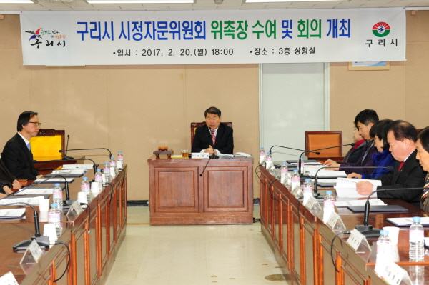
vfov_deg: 19.4
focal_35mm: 70
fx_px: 833
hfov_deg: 28.9
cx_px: 214
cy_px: 142
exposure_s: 1/60
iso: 1600
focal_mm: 70
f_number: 9
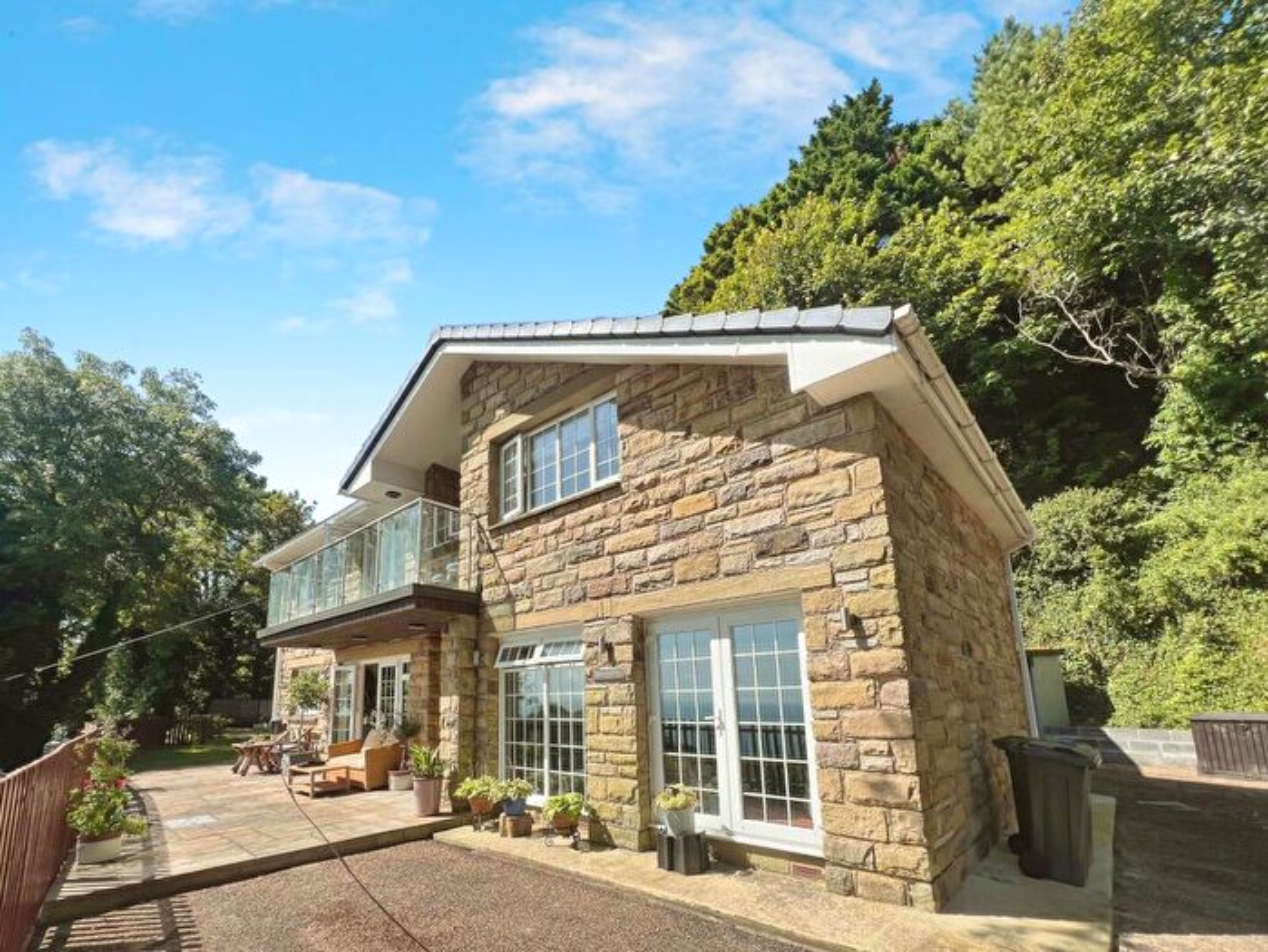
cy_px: 476
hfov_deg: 106.2
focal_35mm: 13
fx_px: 476
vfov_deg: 90.0
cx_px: 634
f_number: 1.8
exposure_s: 1/1292
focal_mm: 1.57
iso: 32
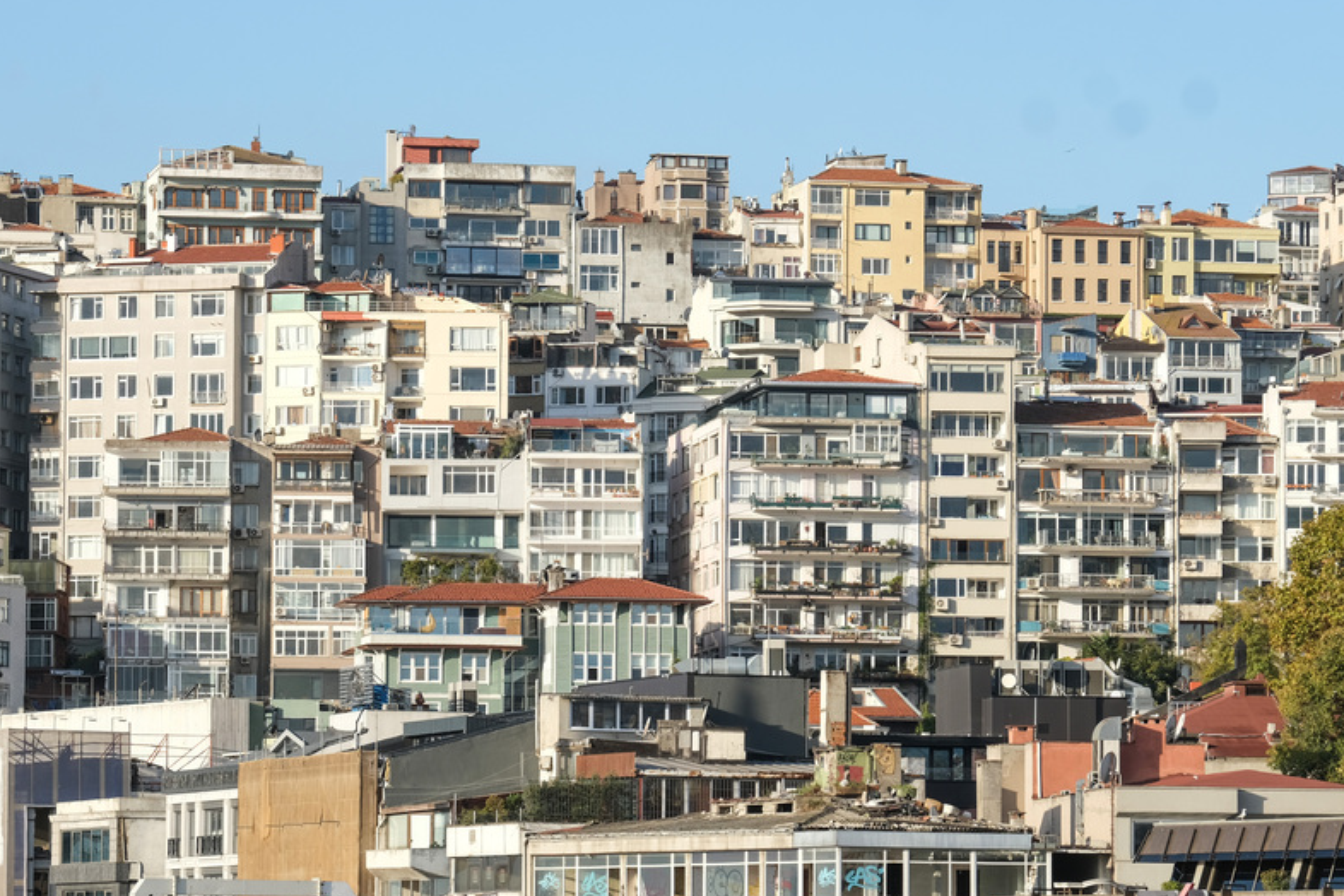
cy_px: 569
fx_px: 6384
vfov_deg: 8.0
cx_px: 642
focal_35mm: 171
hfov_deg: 12.0
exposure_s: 1/250
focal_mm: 83.8
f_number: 8
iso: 200
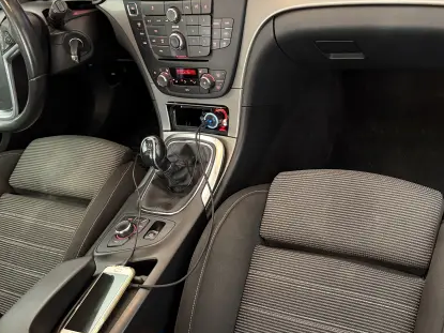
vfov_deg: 38.6
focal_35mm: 37
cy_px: 158
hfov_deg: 49.2
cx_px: 300
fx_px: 474
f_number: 1.78
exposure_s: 1/35
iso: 1000
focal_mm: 6.76
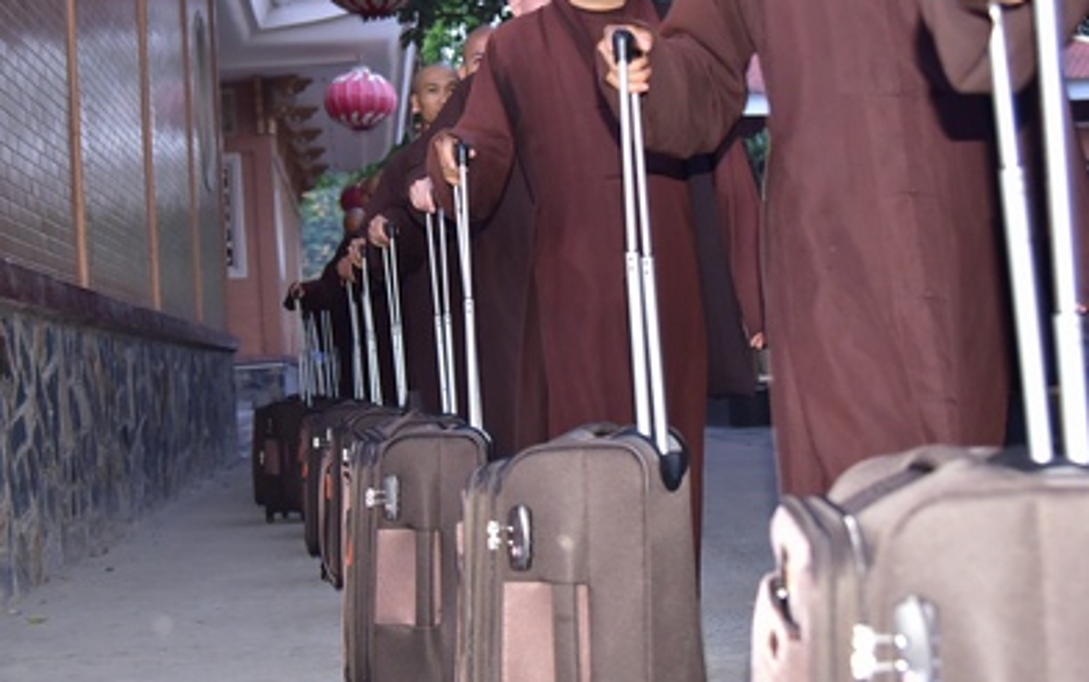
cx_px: 454
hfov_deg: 31.9
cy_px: 301
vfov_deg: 20.3
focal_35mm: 64
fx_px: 1900
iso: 1000
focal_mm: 38
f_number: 4
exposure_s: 1/40
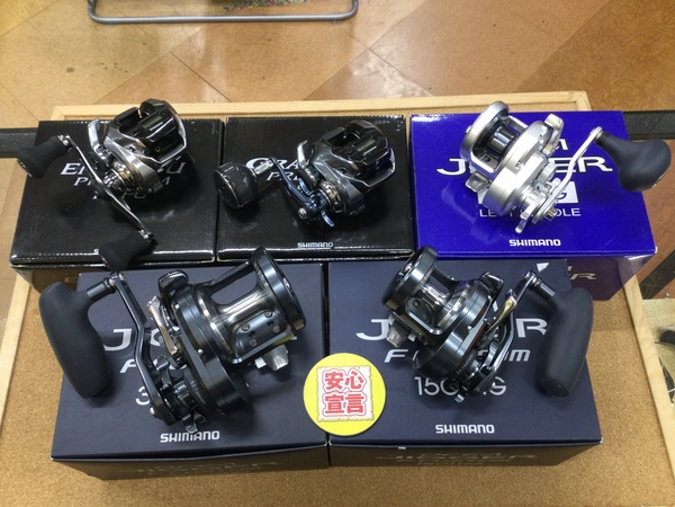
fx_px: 604
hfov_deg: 58.4
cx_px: 338
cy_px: 254
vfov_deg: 45.4
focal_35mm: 31
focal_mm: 3.3
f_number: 2.4
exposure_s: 1/30
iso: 50
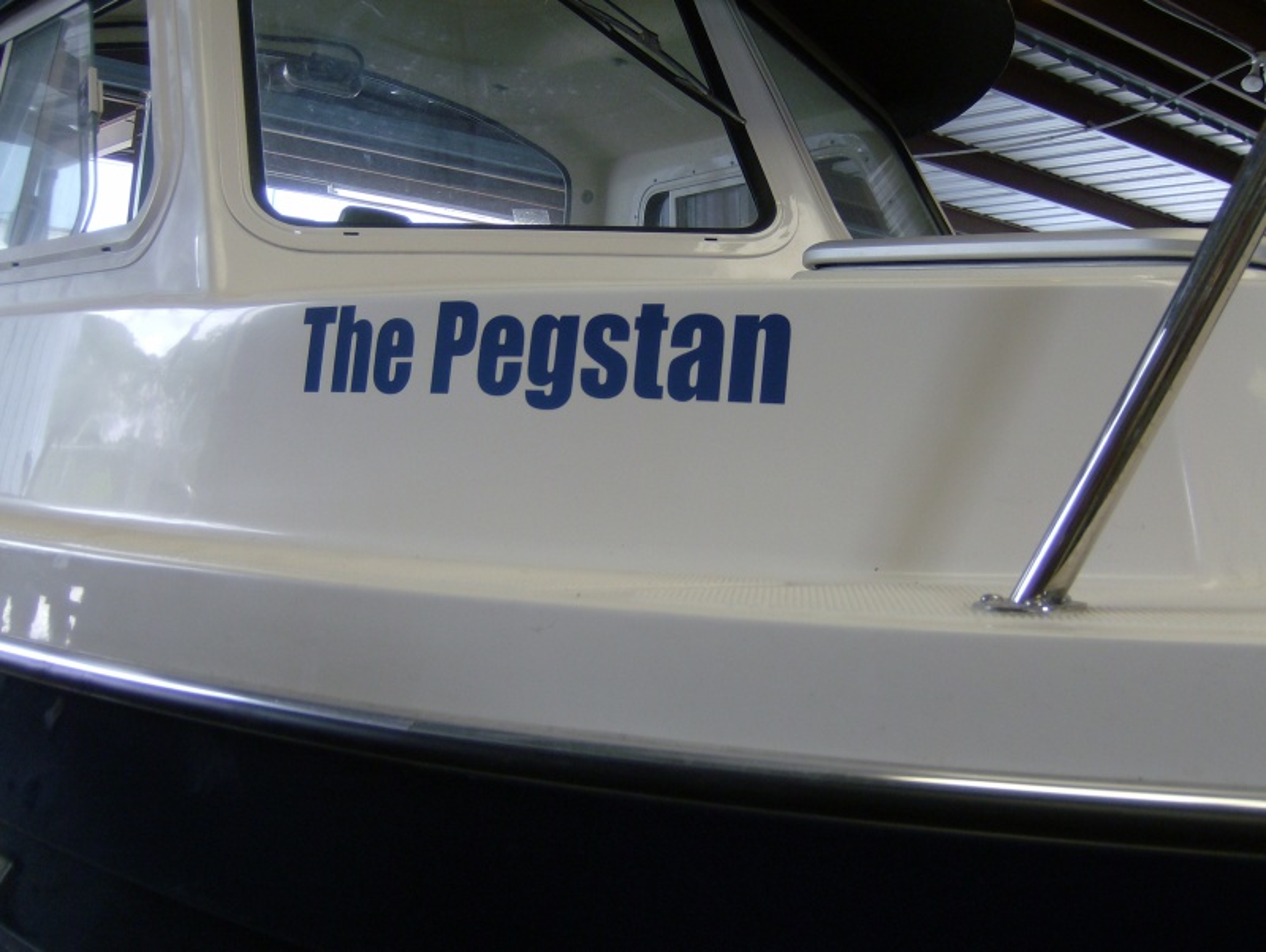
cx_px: 633
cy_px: 476
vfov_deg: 39.7
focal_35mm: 36
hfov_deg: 51.3
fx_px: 1318
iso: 100
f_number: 2.8
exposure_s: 1/97.1
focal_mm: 6
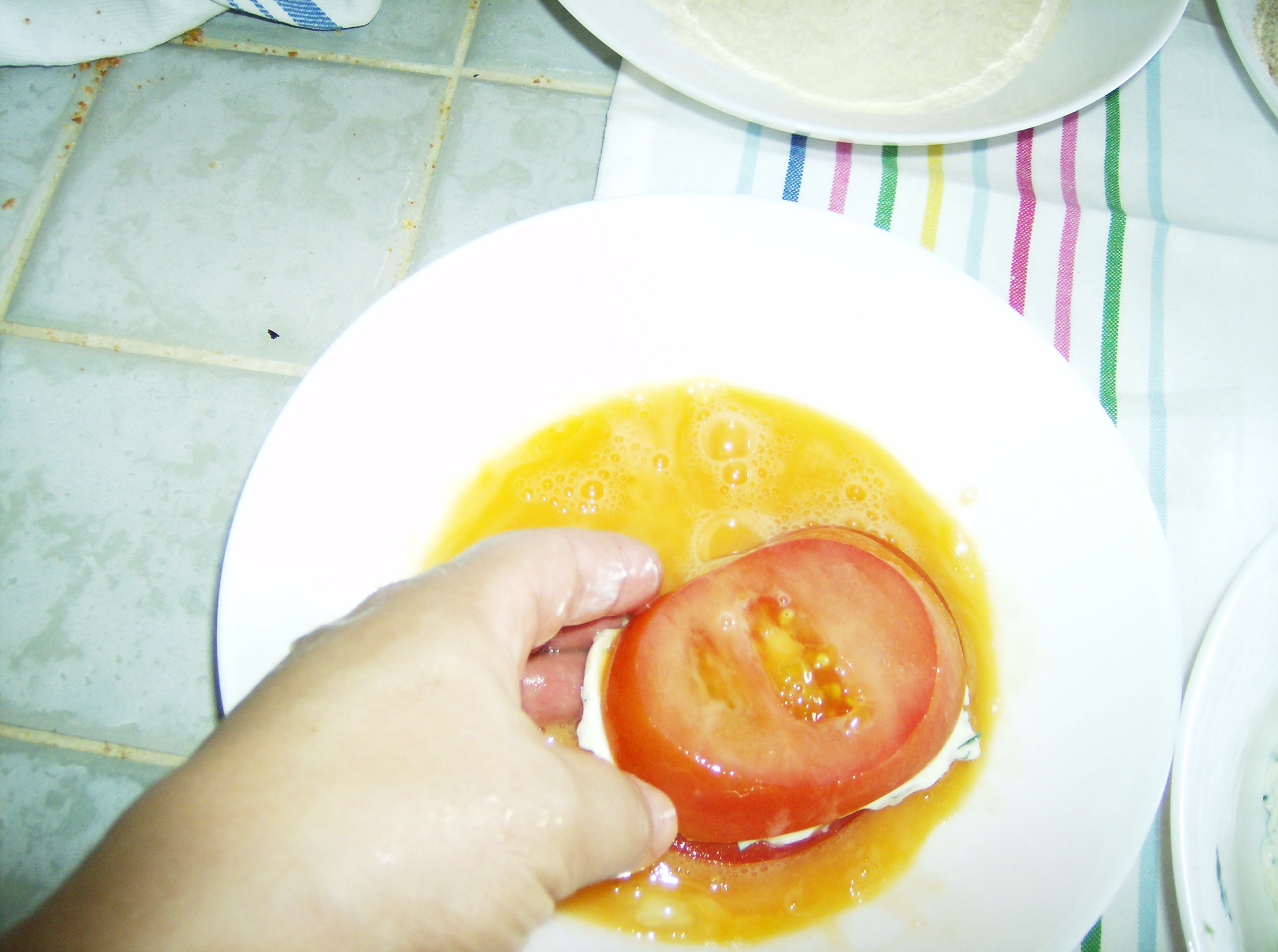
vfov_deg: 39.5
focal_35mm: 36
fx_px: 1326
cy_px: 476
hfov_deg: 51.5
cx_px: 639
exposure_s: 1/60
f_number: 2.8
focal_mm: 6
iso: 200
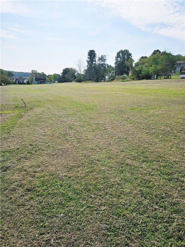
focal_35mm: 23
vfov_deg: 73.9
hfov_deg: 58.9
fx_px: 164
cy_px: 124
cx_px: 92
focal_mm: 6.3
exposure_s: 1/1623
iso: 12
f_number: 1.7
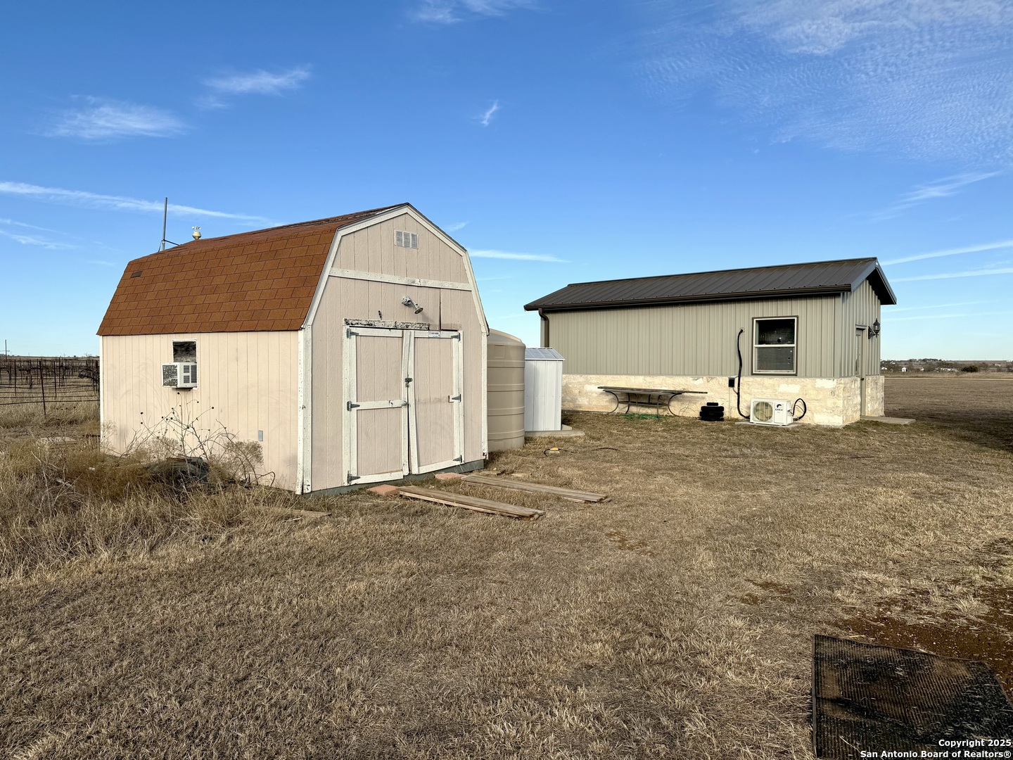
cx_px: 506
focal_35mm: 24
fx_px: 702
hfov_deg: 71.6
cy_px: 380
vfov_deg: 56.8
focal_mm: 6.76
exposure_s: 1/4975
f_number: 1.78
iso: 80
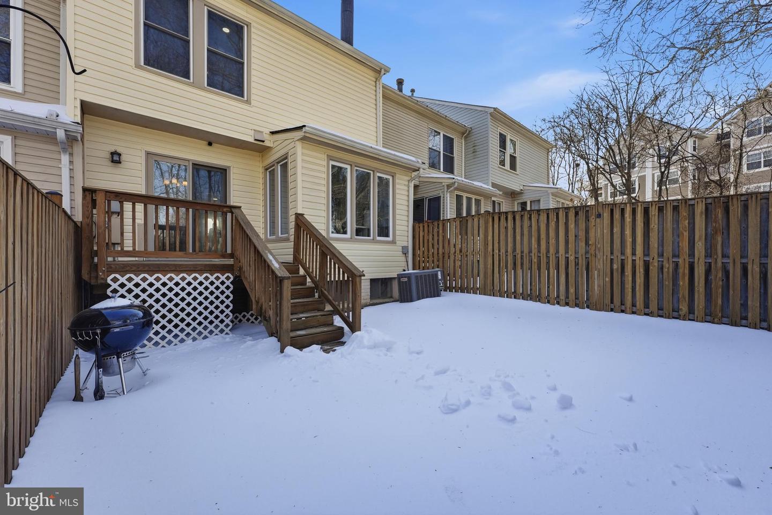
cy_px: 258
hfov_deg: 104.3
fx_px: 300
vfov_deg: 81.2
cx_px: 386
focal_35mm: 14
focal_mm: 14
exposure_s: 1/6400
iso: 400
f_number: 11
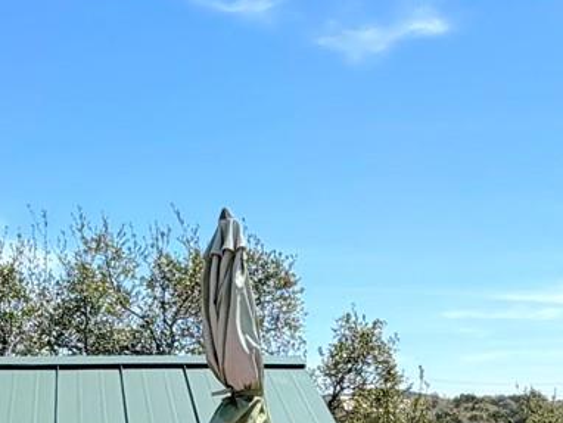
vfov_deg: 19.3
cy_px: 389
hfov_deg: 25.6
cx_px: 130
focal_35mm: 75
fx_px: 1221
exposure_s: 1/955
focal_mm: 2.22
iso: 20
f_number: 2.2
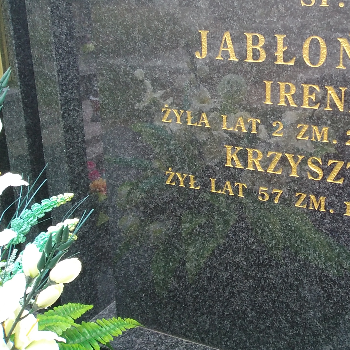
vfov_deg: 36.6
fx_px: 526
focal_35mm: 46
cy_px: 129
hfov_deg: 35.1
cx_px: 299
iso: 105
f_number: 2.4
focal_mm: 2.39
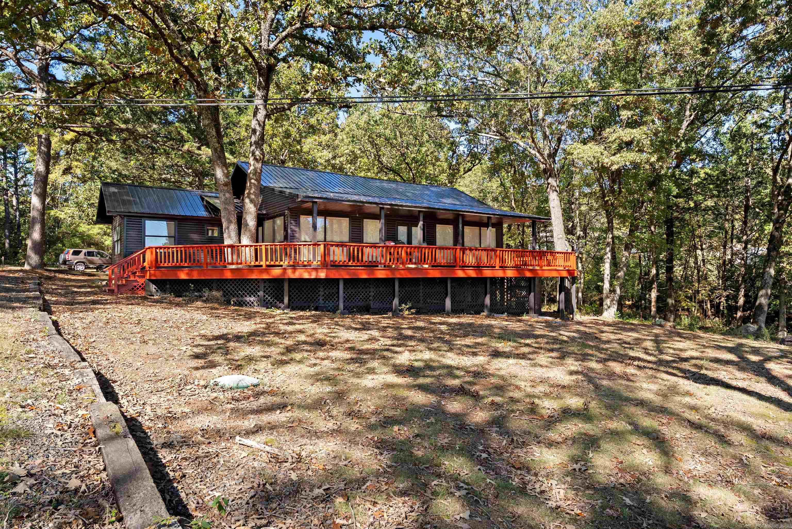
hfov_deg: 74.9
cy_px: 264
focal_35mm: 24
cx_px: 396
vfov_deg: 54.2
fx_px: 517
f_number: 9
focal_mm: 23.5
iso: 250
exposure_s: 1/25
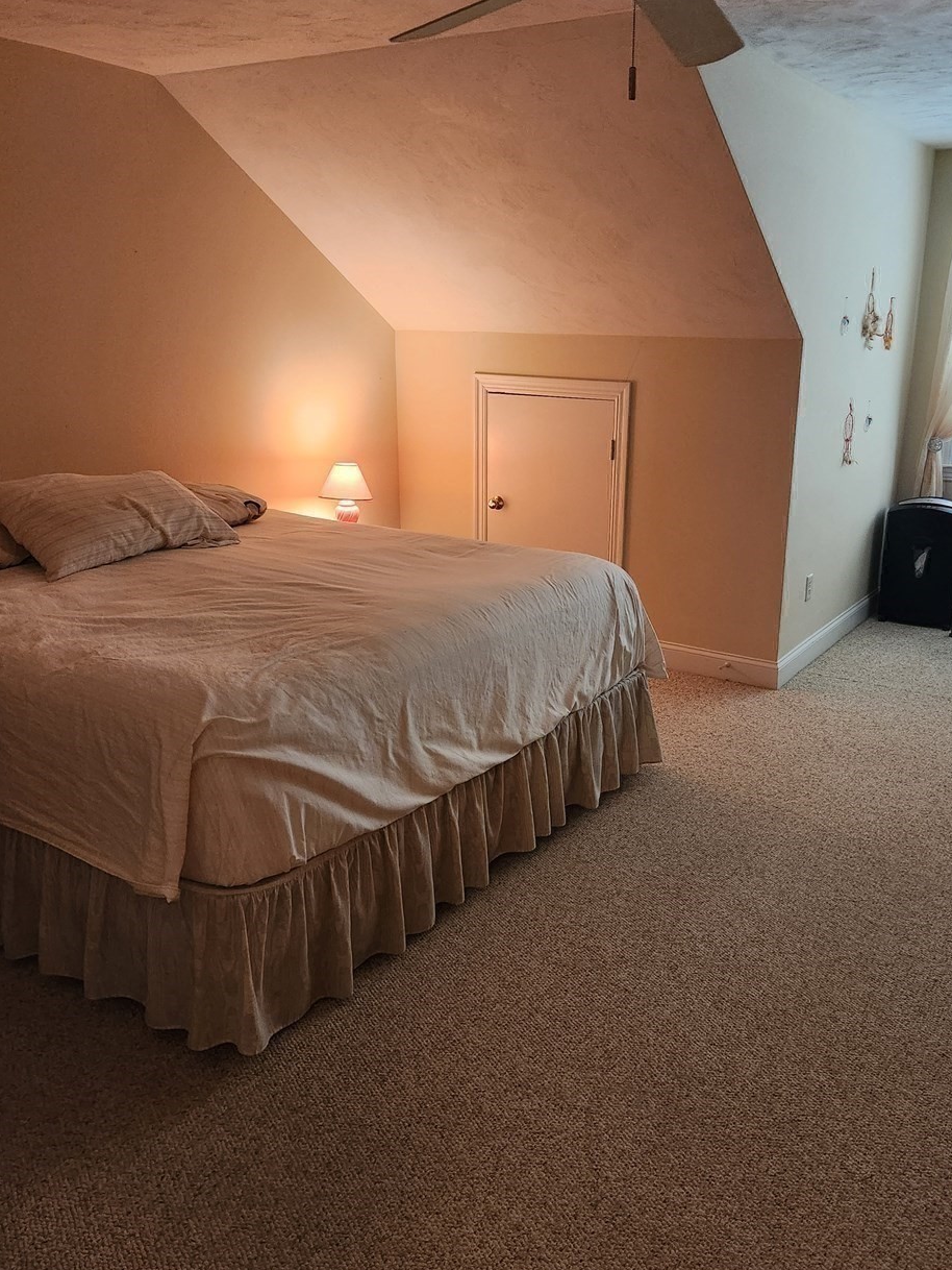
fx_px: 1063
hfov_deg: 48.1
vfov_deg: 61.6
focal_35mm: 29
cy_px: 616
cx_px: 531
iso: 1000
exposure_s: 1/120
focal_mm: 5.4
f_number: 1.8
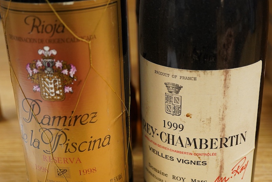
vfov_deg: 22.9
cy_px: 118
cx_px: 126
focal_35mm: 59
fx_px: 446
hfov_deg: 33.9
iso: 1250
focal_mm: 30
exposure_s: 1/125
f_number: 5.6
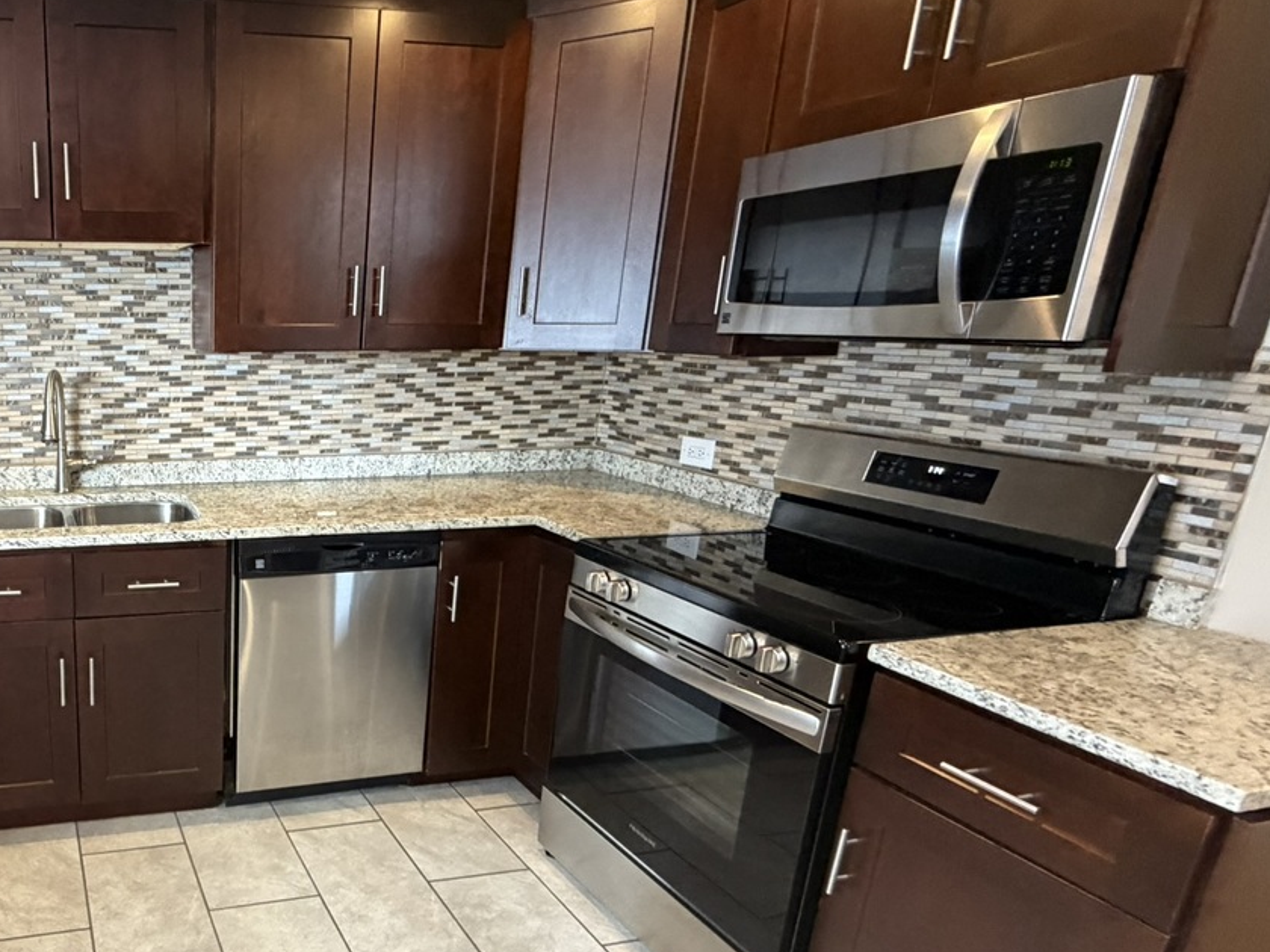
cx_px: 189
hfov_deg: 62.9
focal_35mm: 24
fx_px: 881
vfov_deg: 56.5
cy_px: 555
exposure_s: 1/60
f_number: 2.2
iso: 400
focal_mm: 2.22
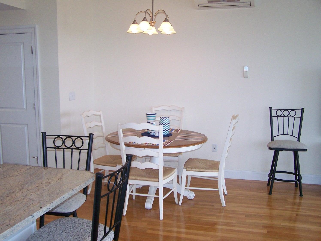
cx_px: 160
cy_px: 120
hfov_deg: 49.0
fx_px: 352
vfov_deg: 37.7
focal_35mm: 38
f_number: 2.8
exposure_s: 1/60
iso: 160
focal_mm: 6.3
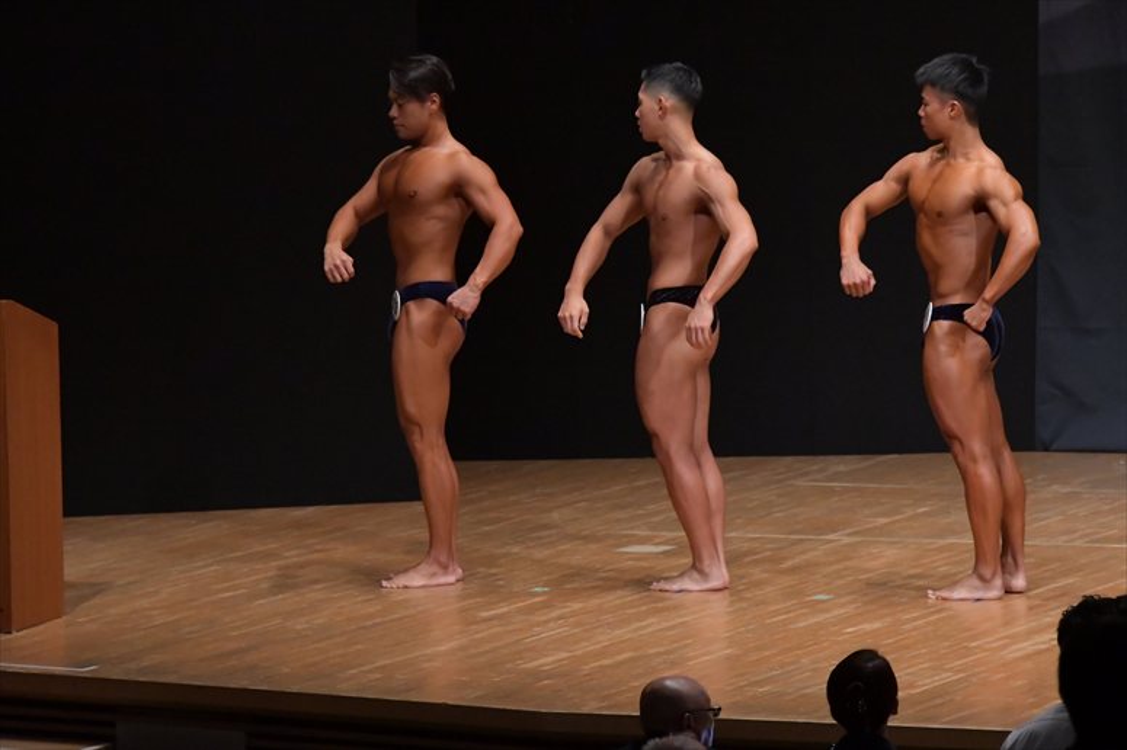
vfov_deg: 5.7
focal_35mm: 240
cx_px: 564
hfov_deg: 8.6
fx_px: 7510
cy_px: 375
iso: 6400
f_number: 5.6
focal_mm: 160
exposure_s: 1/400
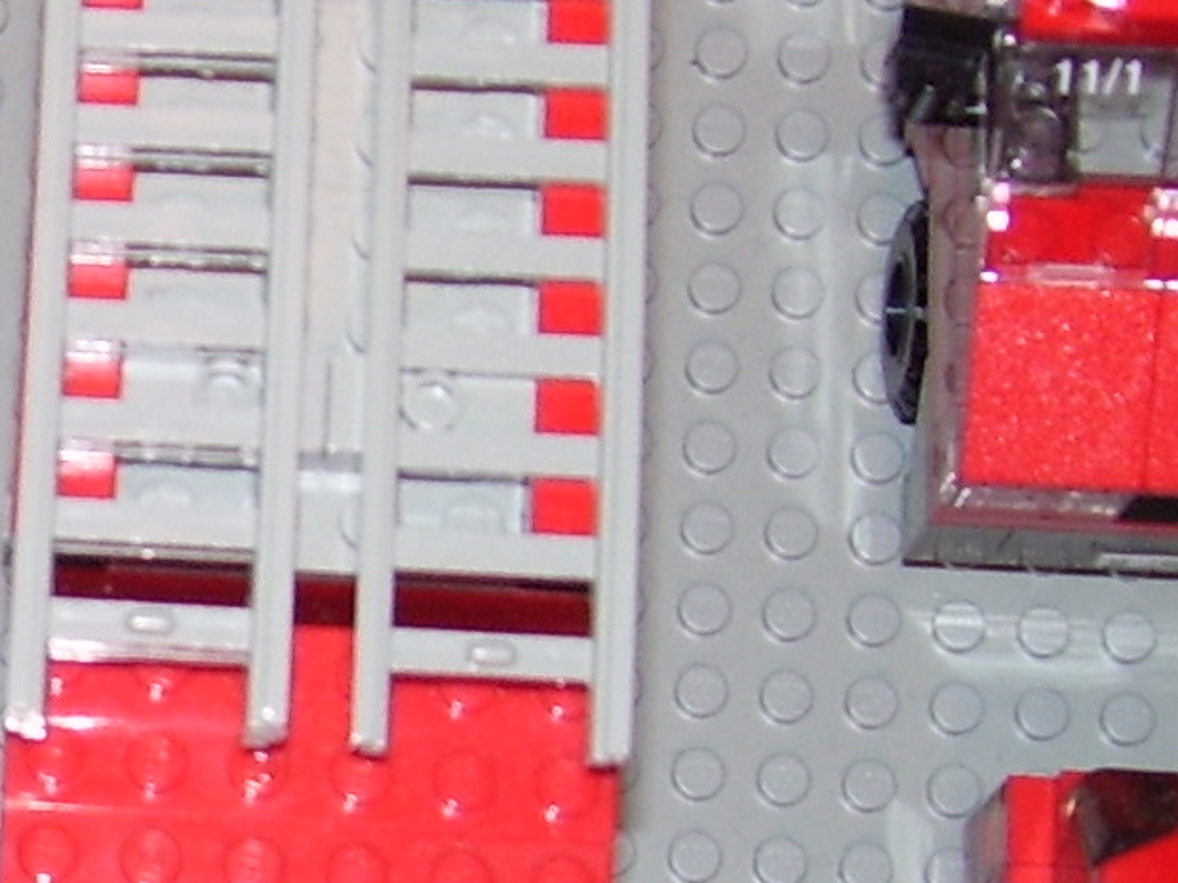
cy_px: 872
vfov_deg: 11.0
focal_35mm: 134
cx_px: -752
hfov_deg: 13.6
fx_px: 4559
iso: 80
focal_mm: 6
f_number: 2.7
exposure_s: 1/60
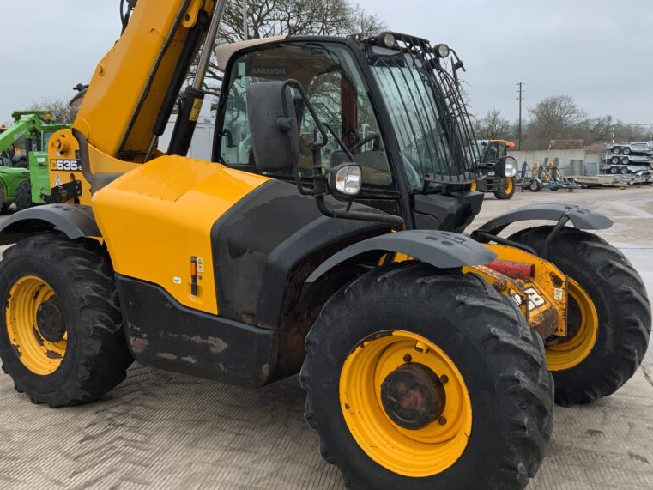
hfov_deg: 47.8
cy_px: 239
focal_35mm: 39
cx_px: 360
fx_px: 736
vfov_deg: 36.8
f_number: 1.8
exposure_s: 1/545
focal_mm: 3
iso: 16
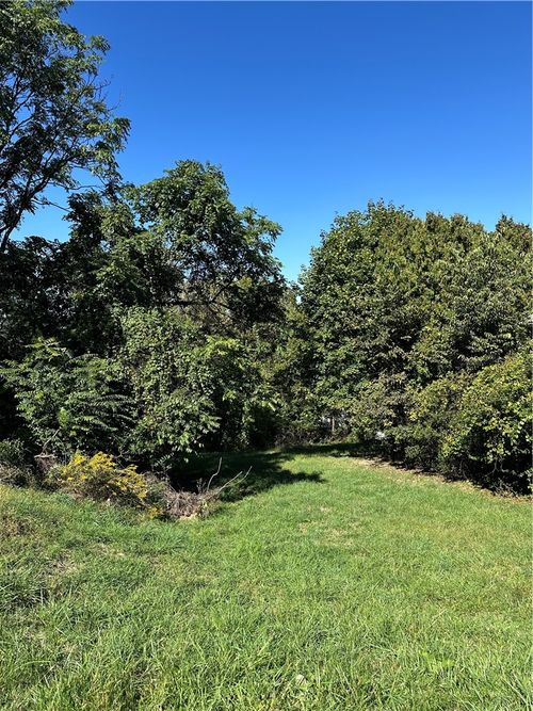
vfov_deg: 71.6
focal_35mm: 24
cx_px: 266
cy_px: 356
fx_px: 493
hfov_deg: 56.8
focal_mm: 6.86
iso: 80
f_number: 1.78
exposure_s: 1/2469
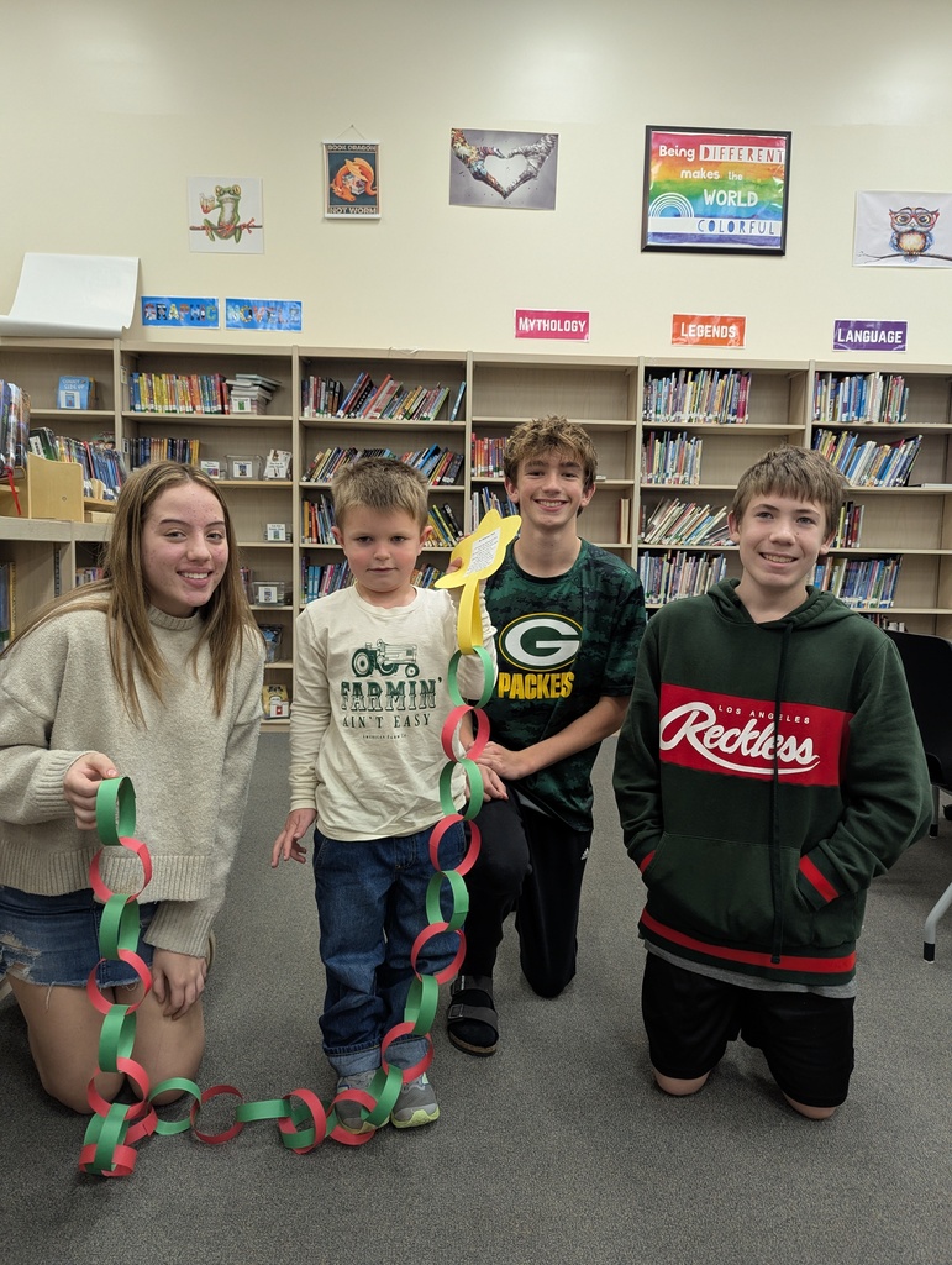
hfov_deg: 56.9
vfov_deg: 71.5
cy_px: 632
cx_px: 476
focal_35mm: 24
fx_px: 878
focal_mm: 6.81
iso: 226
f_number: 1.85
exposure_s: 1/60
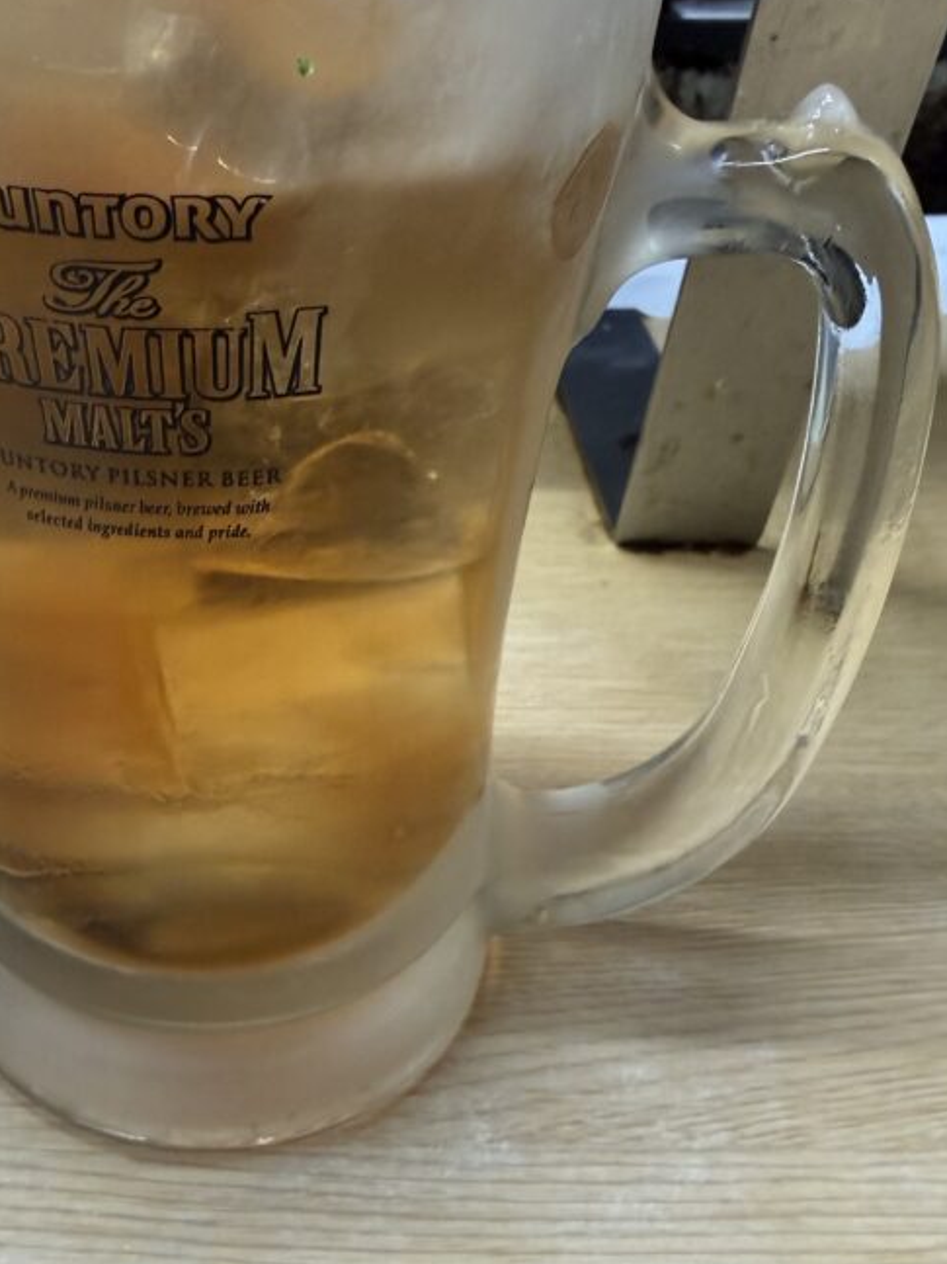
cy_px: 660
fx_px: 1387
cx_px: 275
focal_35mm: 38
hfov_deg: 37.1
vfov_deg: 49.0
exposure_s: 1/100
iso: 320
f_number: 2.2
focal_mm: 2.22
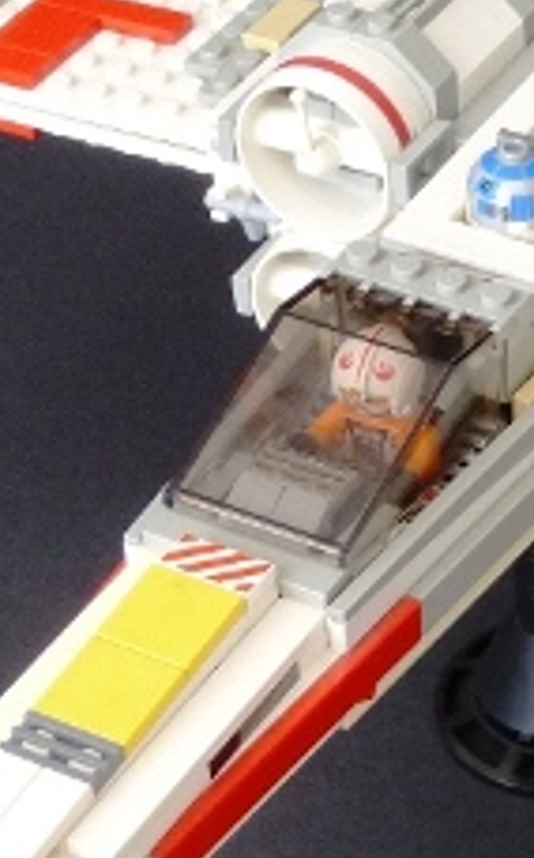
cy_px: 598
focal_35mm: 134
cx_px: 459
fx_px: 3128
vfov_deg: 15.6
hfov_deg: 9.7
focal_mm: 8
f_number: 4
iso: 400
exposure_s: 1/20
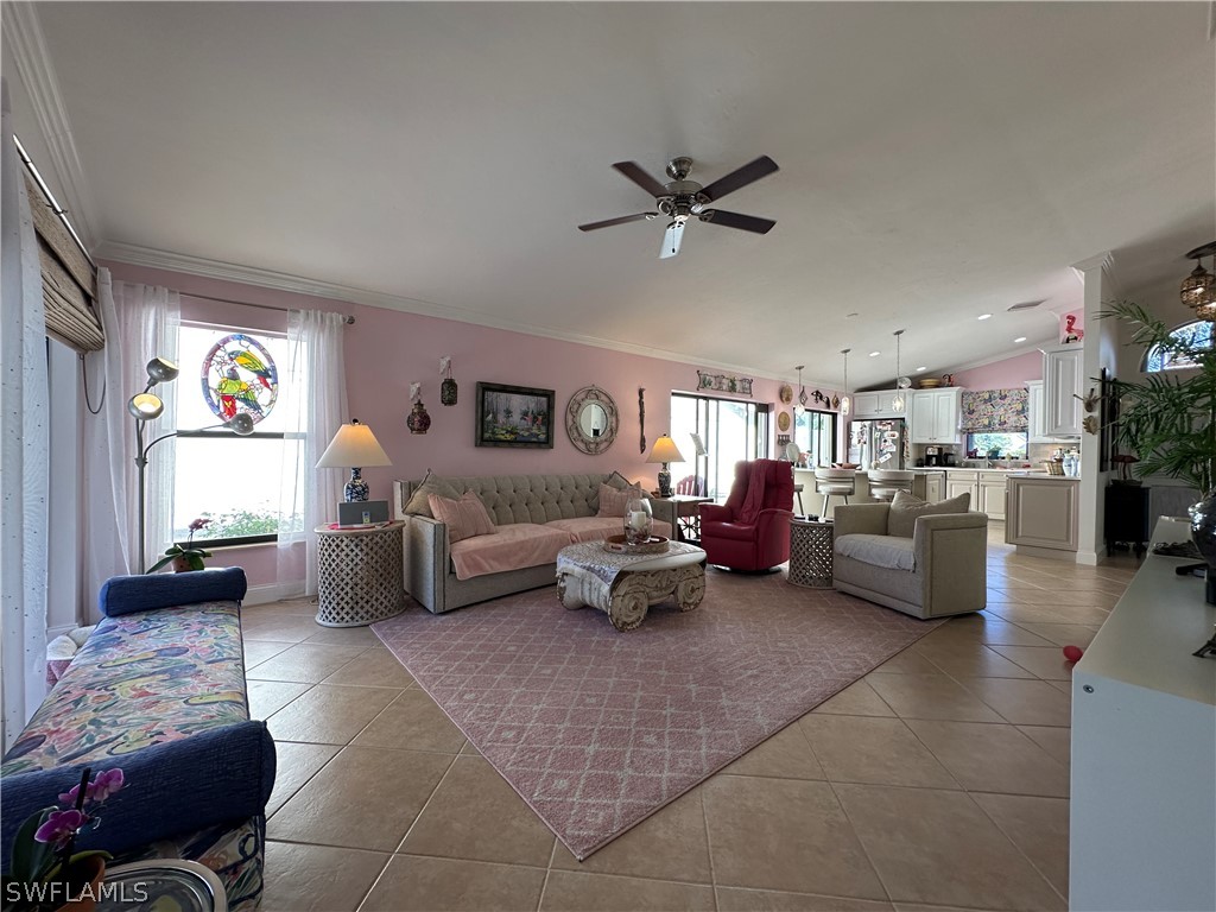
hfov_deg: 102.1
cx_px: 608
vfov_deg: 85.7
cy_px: 456
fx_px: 492
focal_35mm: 14
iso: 125
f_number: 2.2
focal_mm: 2.22
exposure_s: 1/120
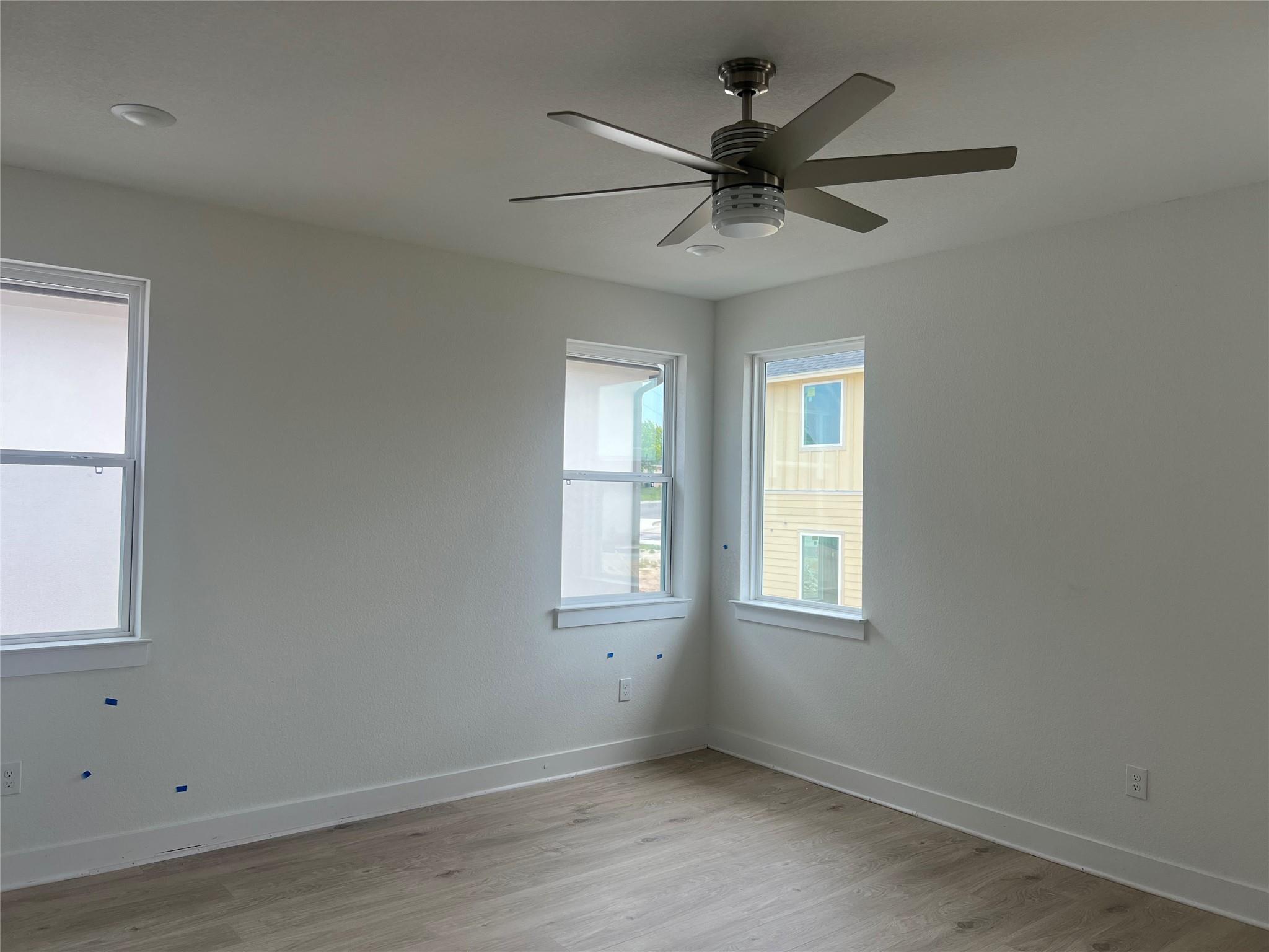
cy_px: 476
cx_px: 634
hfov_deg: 67.3
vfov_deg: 53.1
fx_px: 953
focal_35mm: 26
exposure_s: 1/422
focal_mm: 5.7
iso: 50
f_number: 1.5
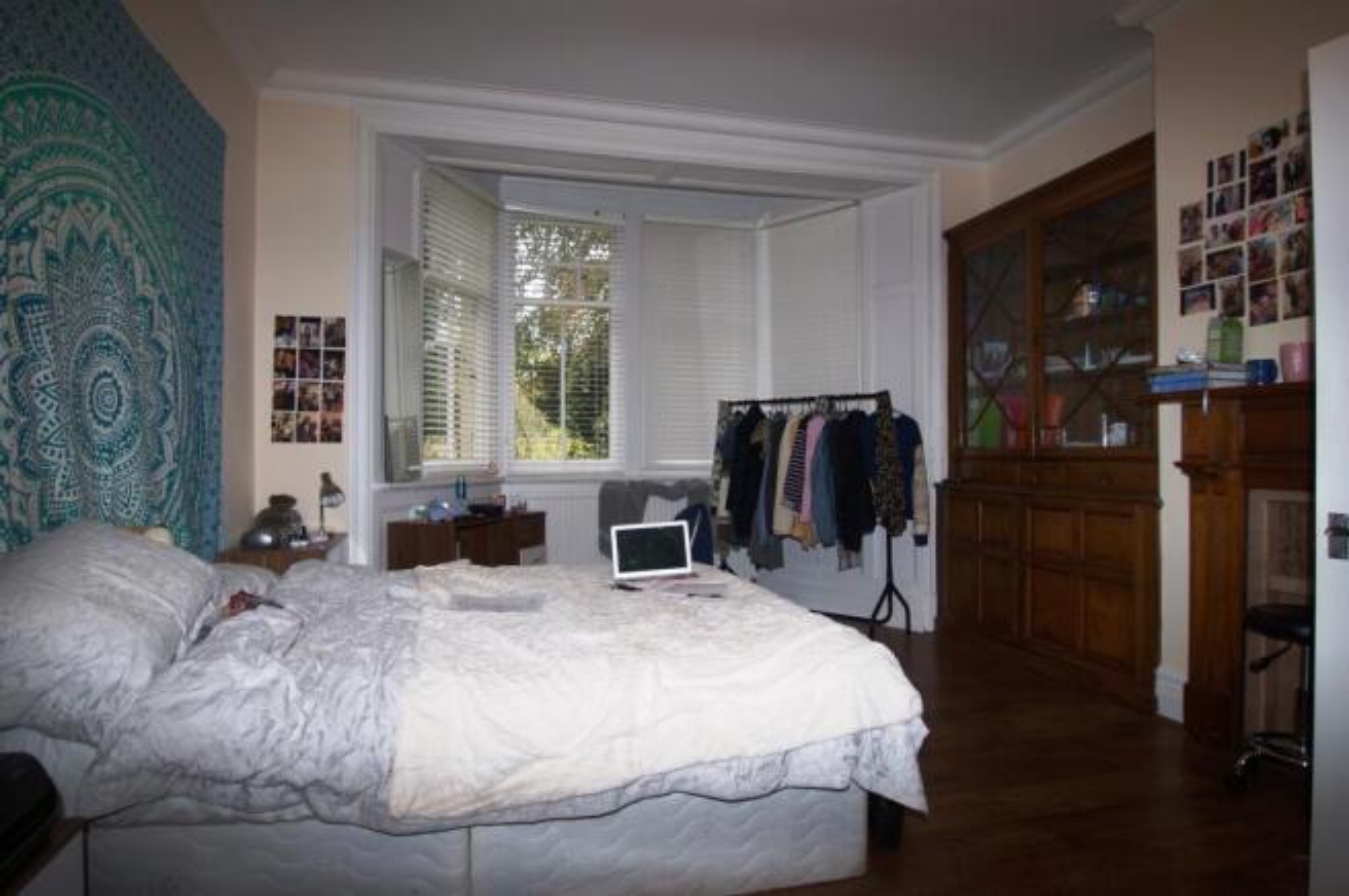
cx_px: 674
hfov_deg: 90.1
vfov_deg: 67.3
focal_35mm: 18
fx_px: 674
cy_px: 448
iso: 250
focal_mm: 12
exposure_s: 1/60
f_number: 4
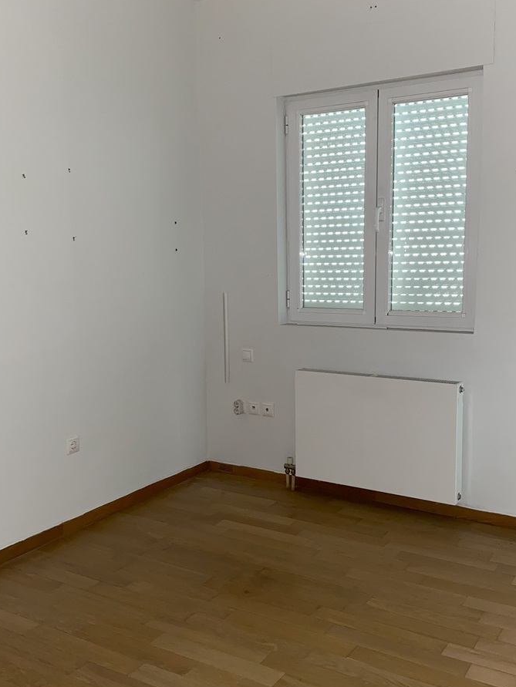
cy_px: 359
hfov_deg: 40.7
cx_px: 275
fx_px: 695
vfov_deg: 52.6
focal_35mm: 35
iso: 80
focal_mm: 4.25
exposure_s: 1/14
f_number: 1.8
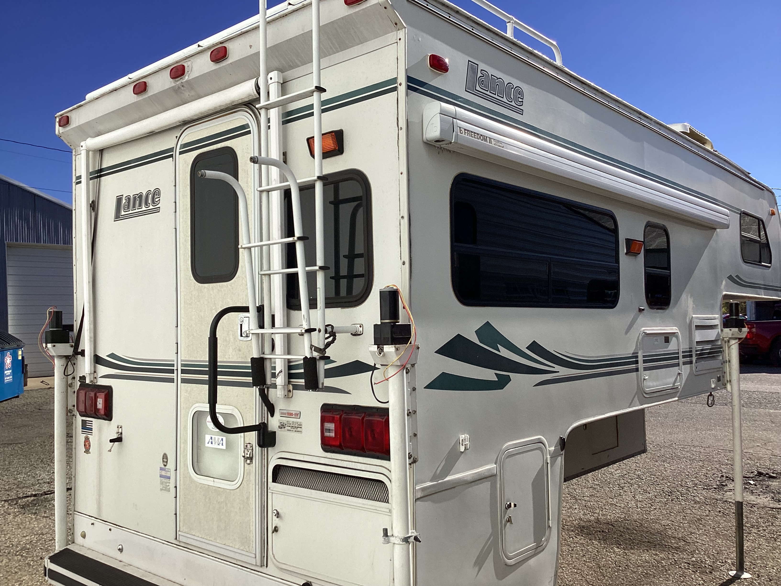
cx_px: 390
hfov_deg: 58.4
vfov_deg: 45.4
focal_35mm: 31
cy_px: 293
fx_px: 699
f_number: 2.4
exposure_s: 1/2092
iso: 25
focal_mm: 3.3
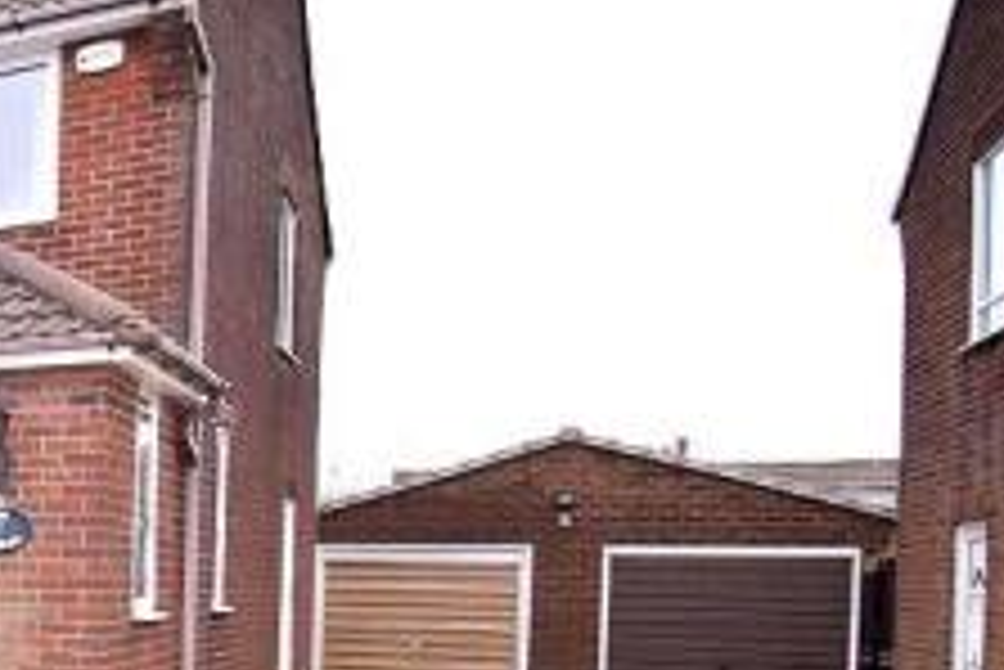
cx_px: -434
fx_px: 1228
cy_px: 605
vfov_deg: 29.3
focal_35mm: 44
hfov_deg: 30.0
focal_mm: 10
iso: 1600
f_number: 9.5
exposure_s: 1/200
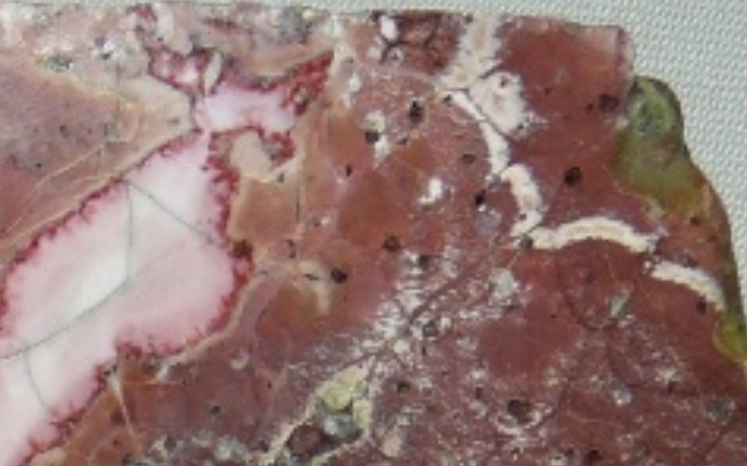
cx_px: -301
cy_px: 781
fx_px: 1913
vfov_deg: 12.9
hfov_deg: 19.8
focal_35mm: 94
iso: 100
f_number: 4
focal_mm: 4.6
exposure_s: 1/30
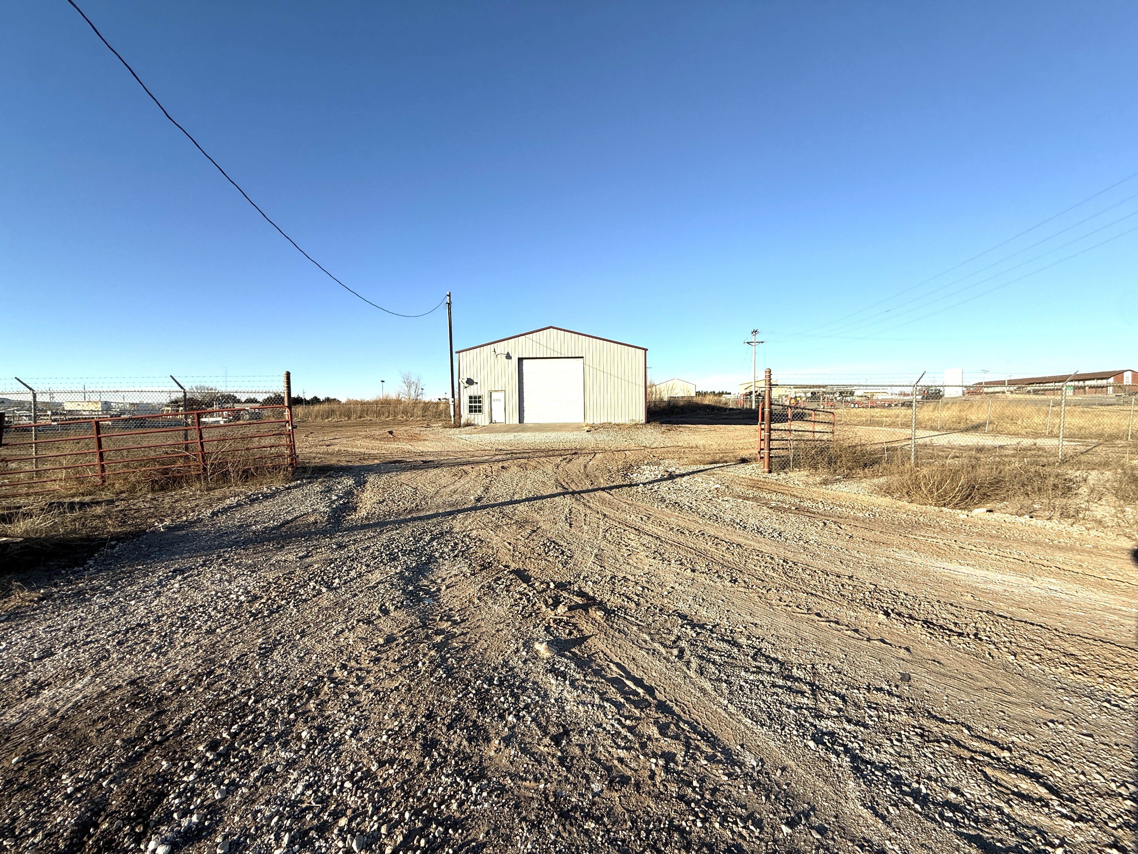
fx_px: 460
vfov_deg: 85.7
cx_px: 569
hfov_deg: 102.1
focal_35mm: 14
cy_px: 427
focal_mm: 2.22
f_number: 2.2
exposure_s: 1/1795
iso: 50
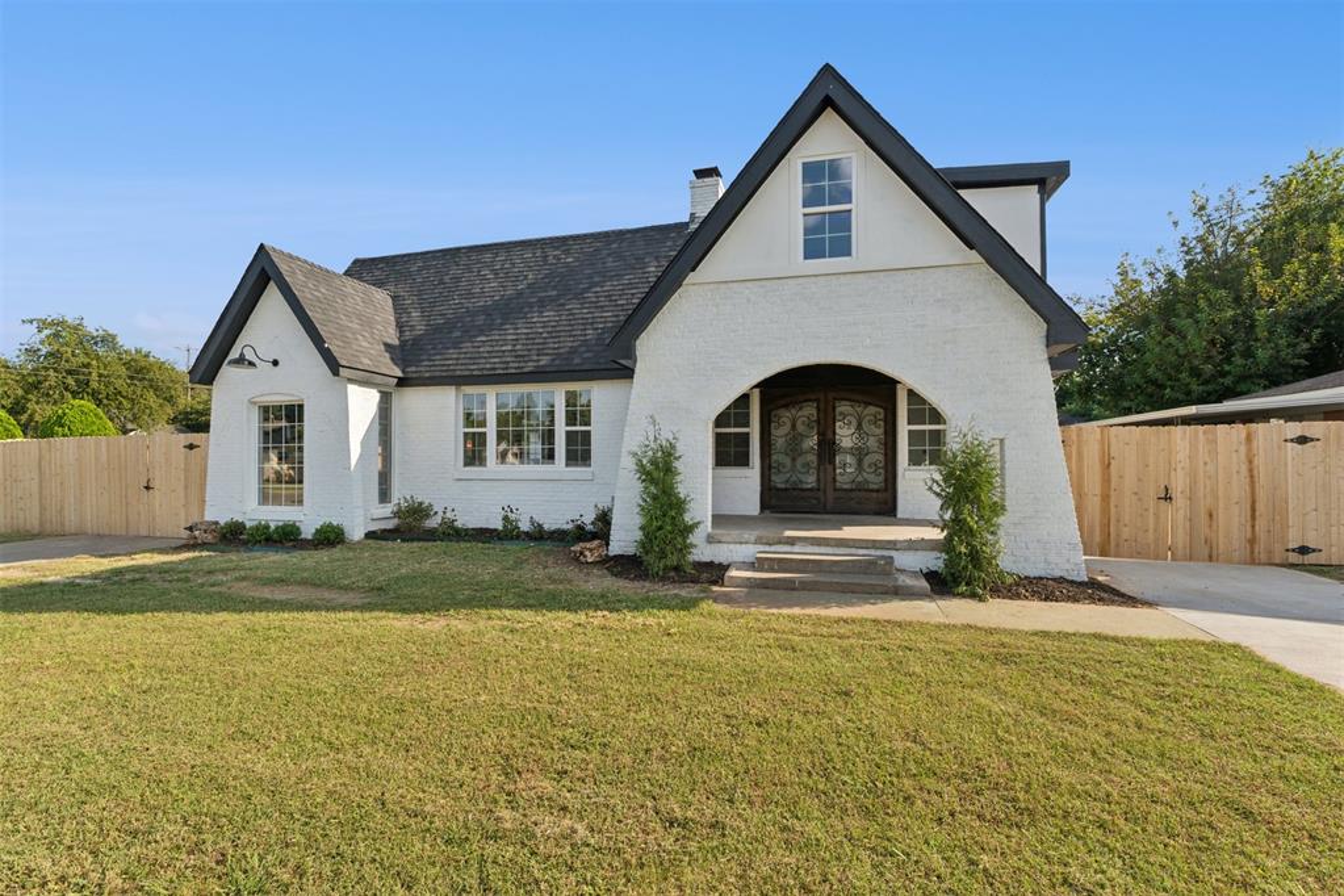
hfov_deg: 97.1
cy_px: 448
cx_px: 672
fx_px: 594
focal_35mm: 16
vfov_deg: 74.1
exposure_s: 1/400
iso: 200
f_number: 8
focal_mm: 10.6
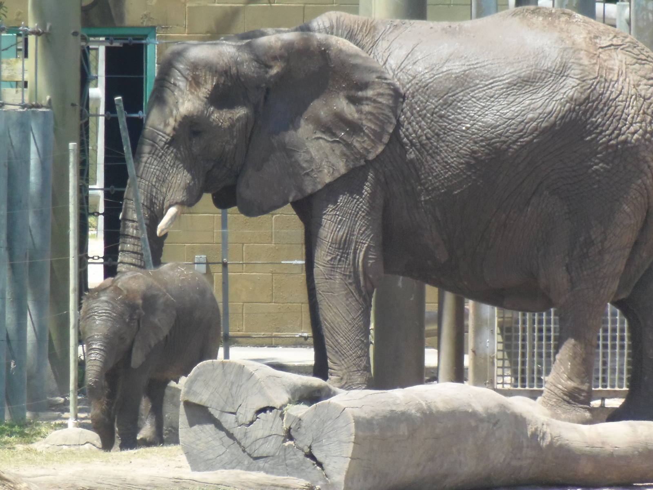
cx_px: 326
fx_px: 16299
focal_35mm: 864
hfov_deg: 2.3
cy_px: 245
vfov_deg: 1.7
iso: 320
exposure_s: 1/500
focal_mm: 154.8
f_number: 5.7
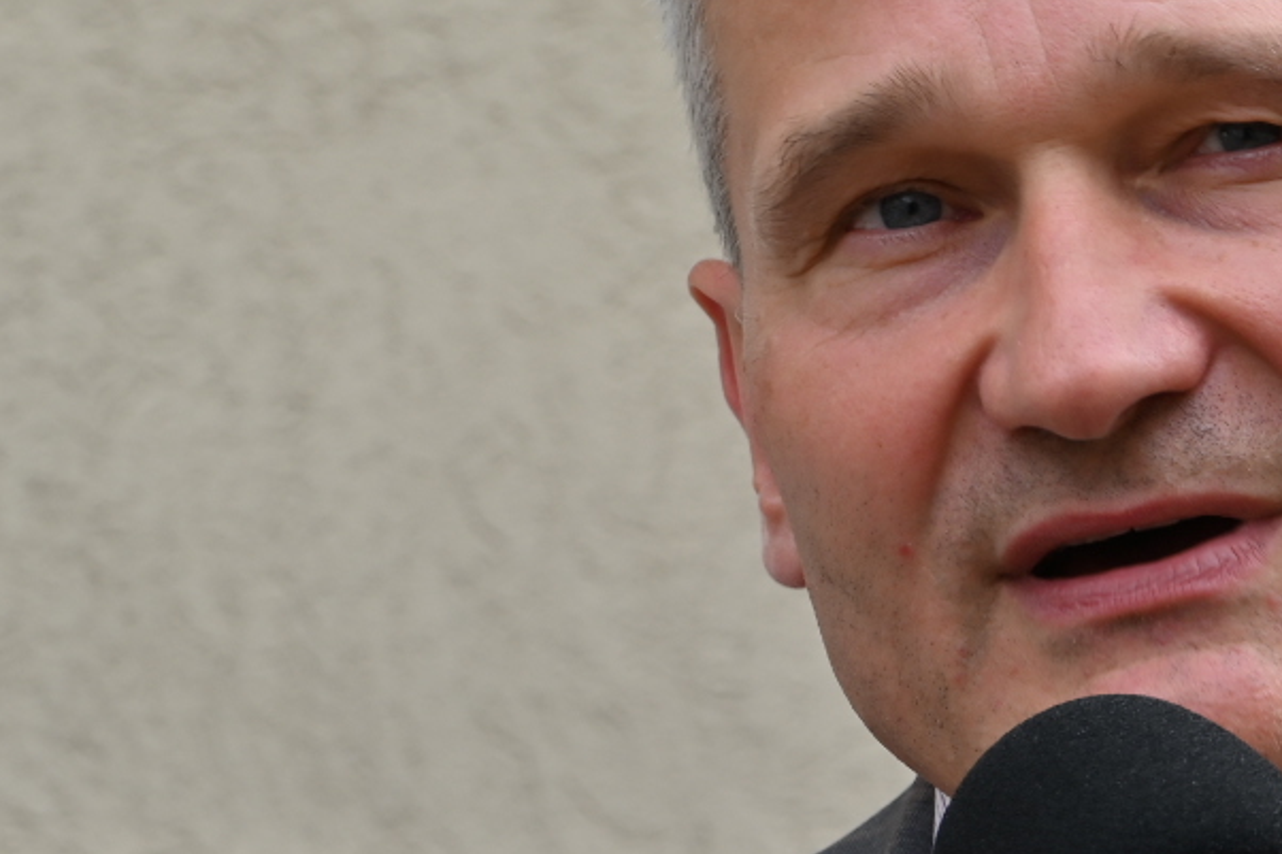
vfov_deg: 3.6
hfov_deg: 5.5
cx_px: 1018
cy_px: 309
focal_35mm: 377
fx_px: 13421
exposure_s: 1/125
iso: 100
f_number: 10
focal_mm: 140
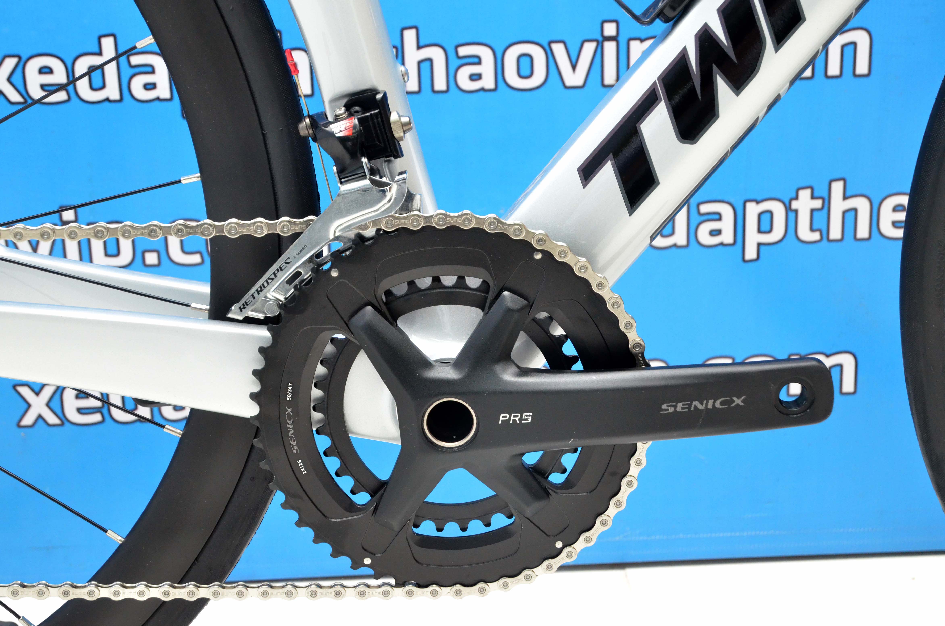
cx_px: 481
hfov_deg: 33.5
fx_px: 1572
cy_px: 301
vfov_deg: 22.5
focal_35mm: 60
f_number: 8
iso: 2500
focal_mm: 38
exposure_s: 1/250
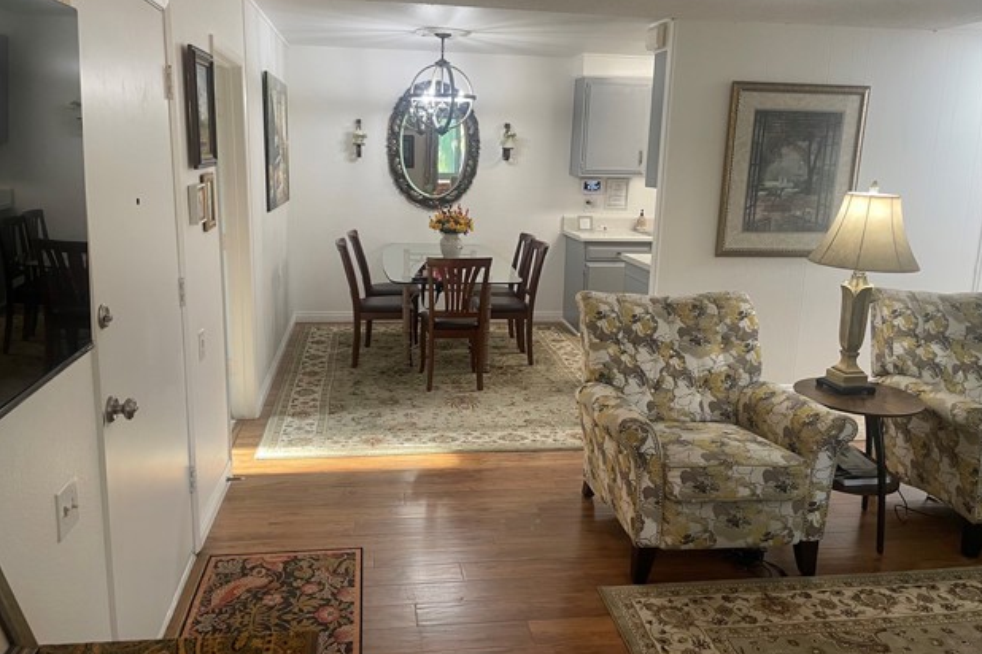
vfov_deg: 46.4
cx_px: 480
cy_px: 316
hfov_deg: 65.5
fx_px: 764
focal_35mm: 28
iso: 100
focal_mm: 4.2
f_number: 1.6
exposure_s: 1/60
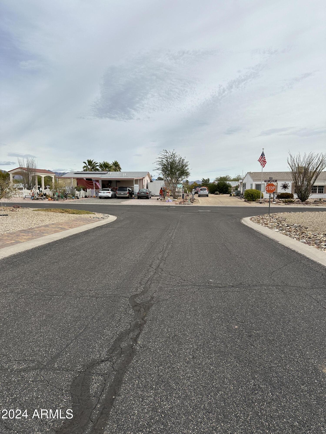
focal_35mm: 24
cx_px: 163
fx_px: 301
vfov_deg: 71.6
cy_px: 217
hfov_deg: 56.8
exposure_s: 1/5525
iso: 80
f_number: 1.78
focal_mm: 6.86
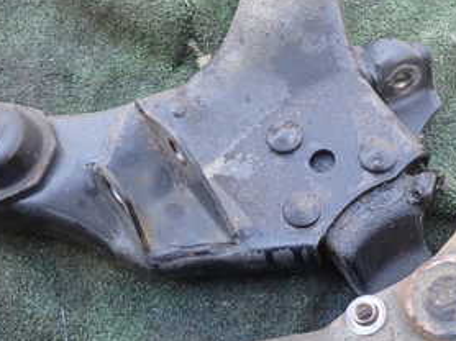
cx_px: 207
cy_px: 166
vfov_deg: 27.0
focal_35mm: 54
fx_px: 711
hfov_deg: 35.5
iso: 100
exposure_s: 1/80
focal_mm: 4.5
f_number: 2.8
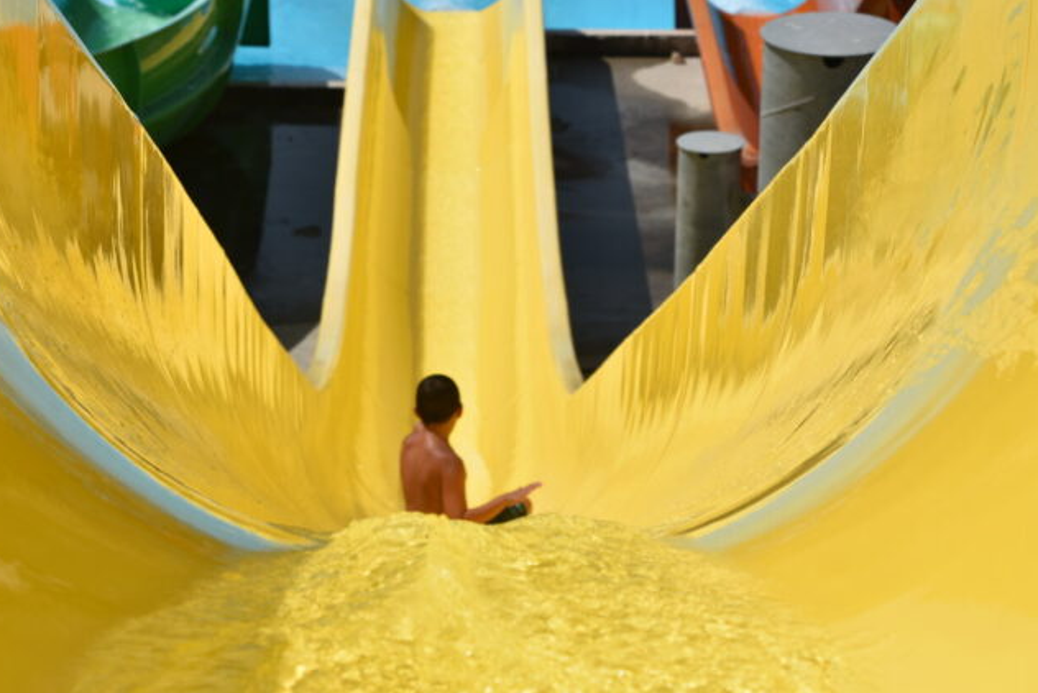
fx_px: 3940
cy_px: 328
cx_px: 424
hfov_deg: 15.0
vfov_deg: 10.1
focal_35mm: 137
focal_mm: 75
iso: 100
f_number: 9
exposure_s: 1/500
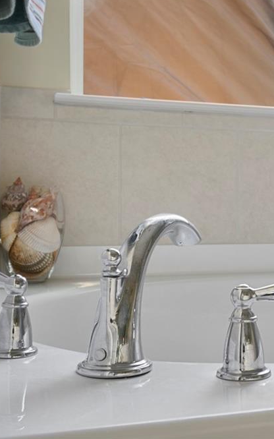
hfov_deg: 26.5
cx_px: 244
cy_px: 216
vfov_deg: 42.7
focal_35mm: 47
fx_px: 562
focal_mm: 20
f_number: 5.6
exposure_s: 1/10
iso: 250
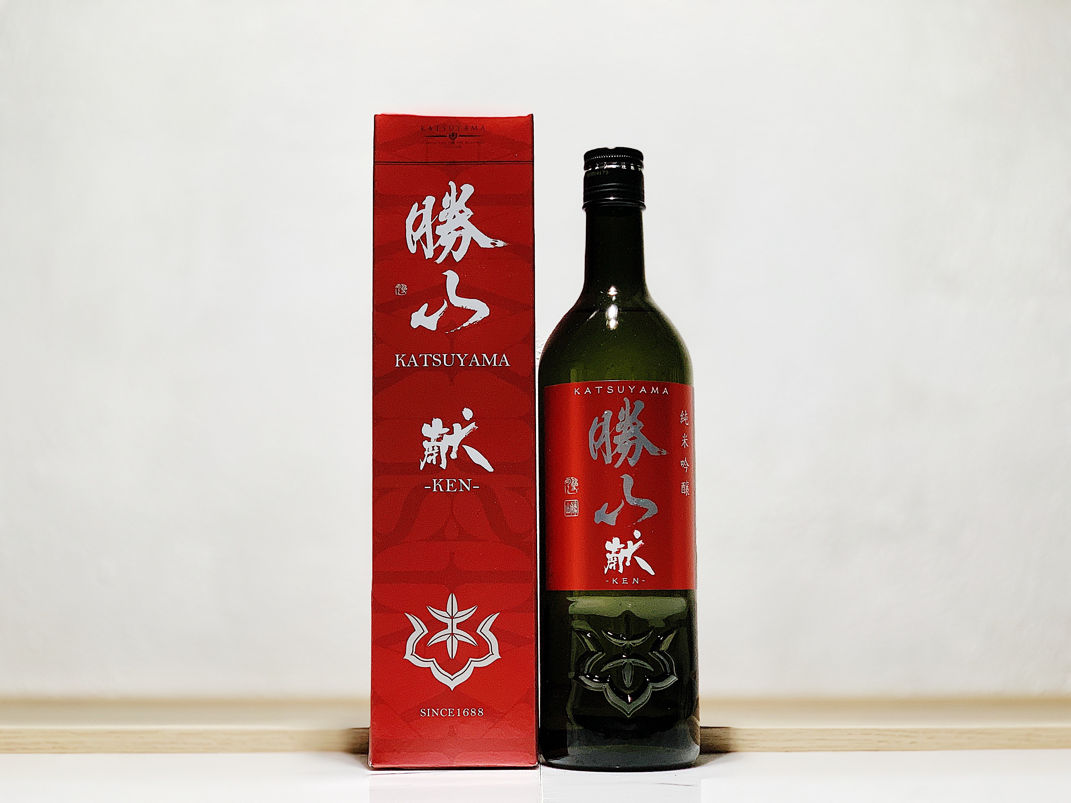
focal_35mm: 52
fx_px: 1609
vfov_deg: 28.0
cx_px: 536
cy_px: 402
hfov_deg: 36.8
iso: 64
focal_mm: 6
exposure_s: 1/50
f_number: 2.4
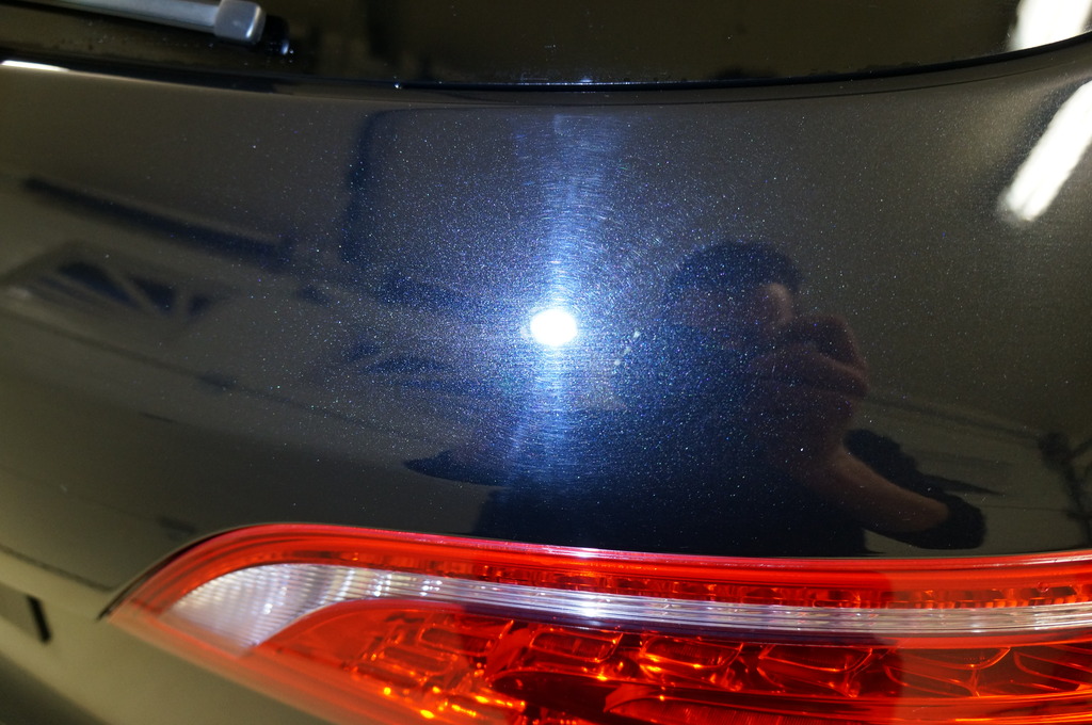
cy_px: 362
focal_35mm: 27
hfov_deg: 67.4
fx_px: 818
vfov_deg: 47.8
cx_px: 546
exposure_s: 1/60
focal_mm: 18
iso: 1000
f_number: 4
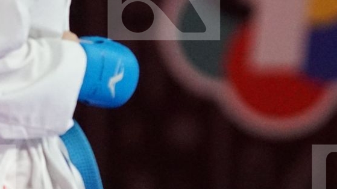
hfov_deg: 2.1
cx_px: -40
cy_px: -14
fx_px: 9040
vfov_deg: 1.2
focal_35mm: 1012
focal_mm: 200
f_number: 2.8
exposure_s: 1/2000
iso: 3200
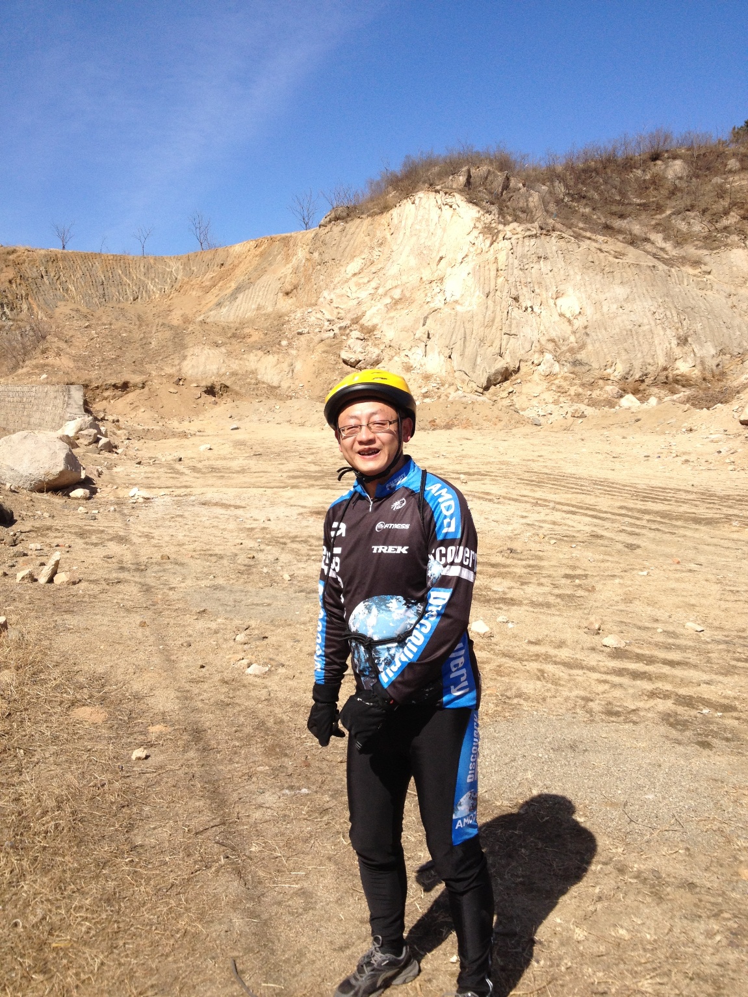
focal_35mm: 35
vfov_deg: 52.6
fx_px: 1008
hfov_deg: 40.7
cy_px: 498
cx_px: 374
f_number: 2.4
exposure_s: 1/1972
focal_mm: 4.28
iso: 64
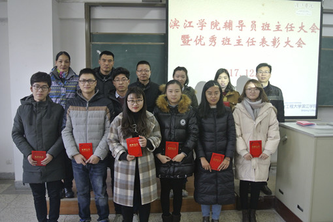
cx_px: 166
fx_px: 278
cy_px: 111
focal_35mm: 30
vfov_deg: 43.7
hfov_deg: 61.9
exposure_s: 1/40
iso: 400
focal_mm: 11.4
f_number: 3.5
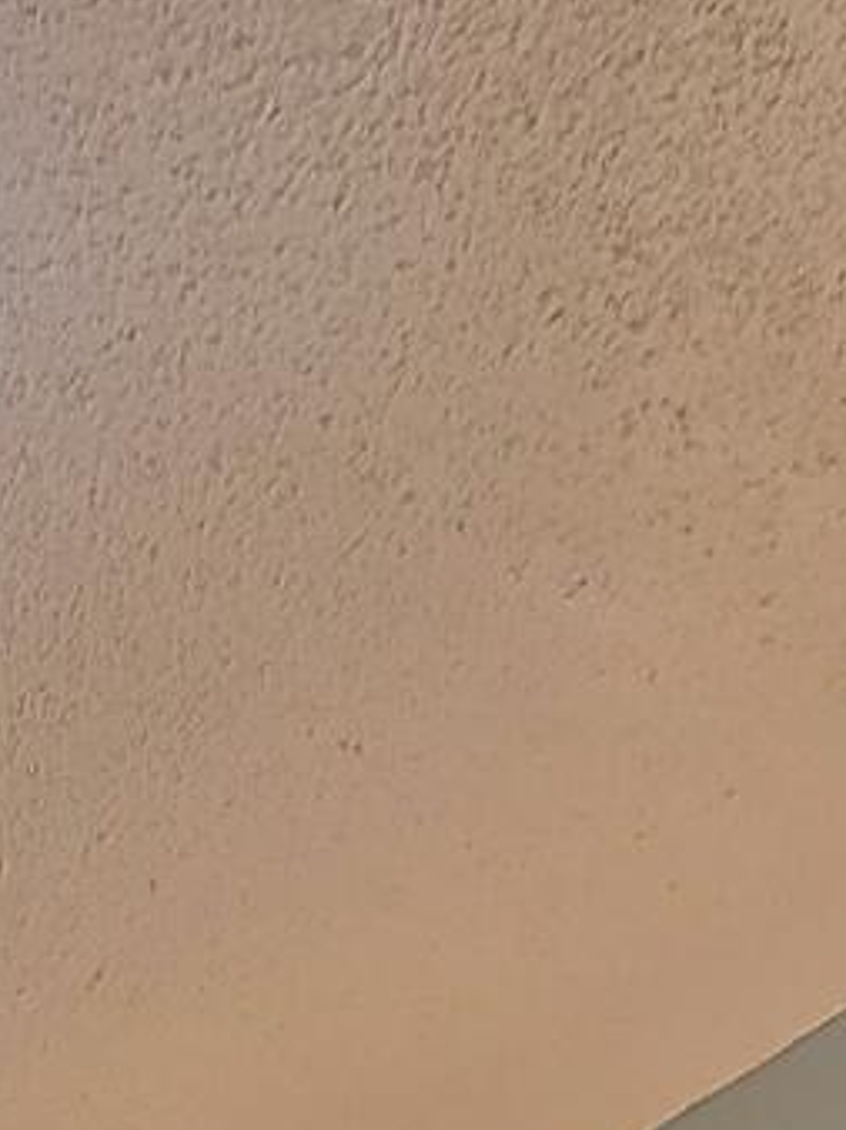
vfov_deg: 14.2
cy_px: 2858
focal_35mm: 77
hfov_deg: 18.0
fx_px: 2512
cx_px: -204
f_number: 2.2
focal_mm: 2.2
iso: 125
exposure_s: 1/60
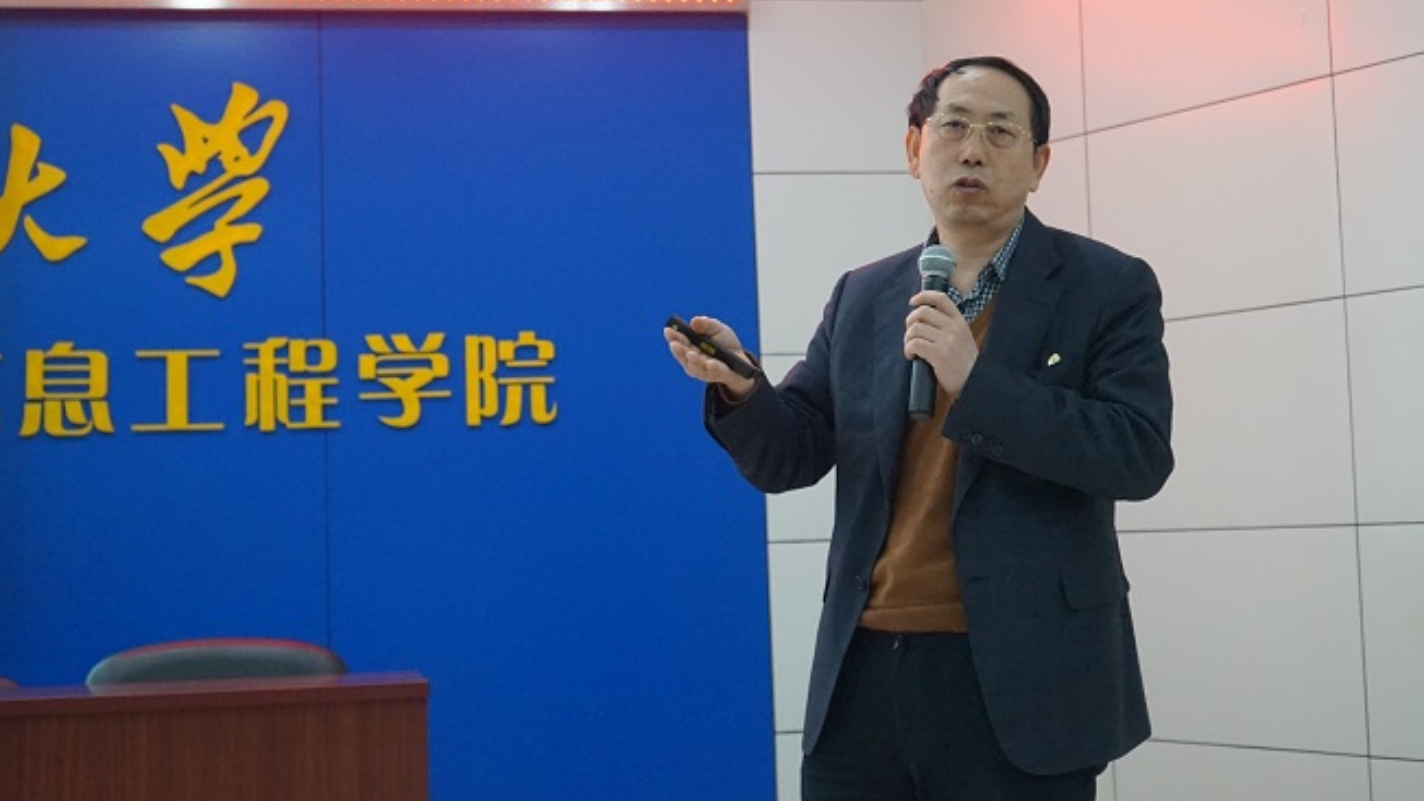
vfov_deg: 19.1
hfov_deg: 33.3
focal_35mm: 63
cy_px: 280
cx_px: 778
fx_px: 2379
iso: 5000
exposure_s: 1/160
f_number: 4.5
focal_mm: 49
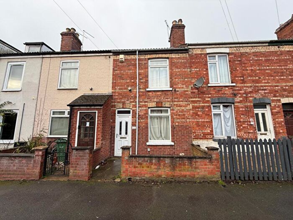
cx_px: 146
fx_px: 119
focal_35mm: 14
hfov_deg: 102.1
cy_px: 110
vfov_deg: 85.7
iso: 50
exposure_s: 1/152
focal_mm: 2.22
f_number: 2.2
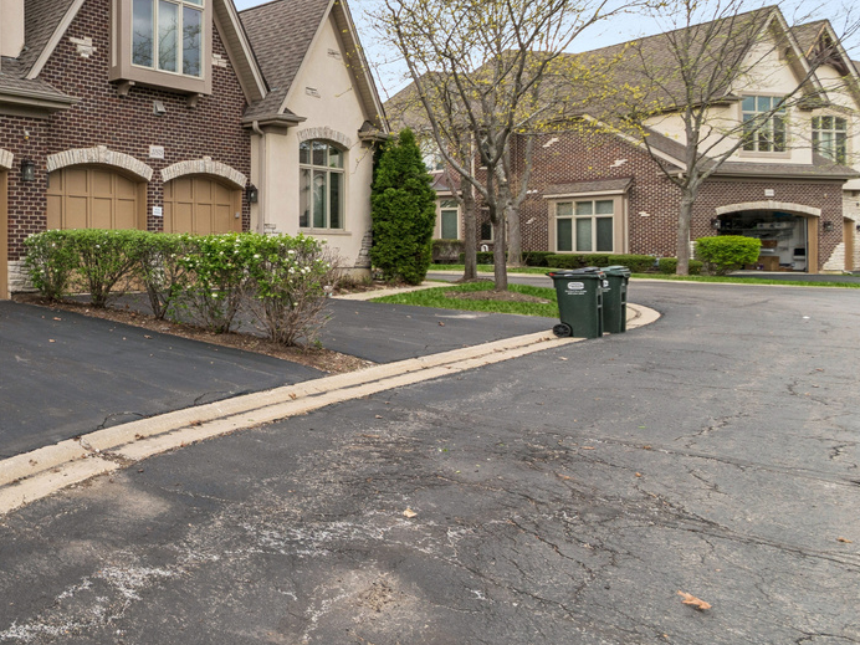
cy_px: 226
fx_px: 671
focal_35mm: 27
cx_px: -80
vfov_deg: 50.6
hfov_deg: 47.7
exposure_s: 1/40
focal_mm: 12
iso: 200
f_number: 13
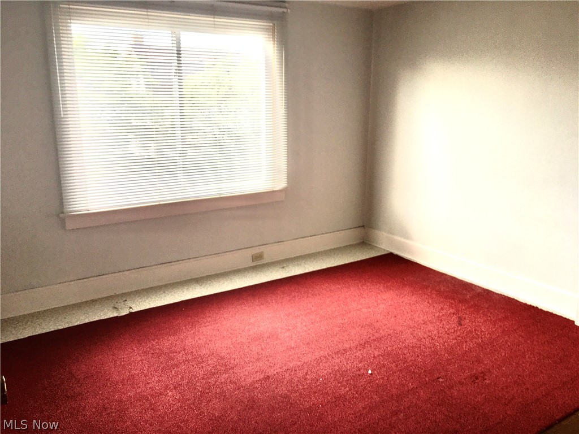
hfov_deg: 61.7
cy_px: 217
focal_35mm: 29
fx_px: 485
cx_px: 290
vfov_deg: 48.2
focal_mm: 4.15
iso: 25
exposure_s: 1/60
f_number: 2.2
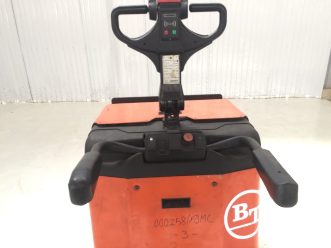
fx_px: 277
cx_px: 166
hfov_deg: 61.7
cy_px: 124
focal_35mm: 29
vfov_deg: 48.2
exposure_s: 1/33
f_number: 2.2
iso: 64
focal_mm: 4.15
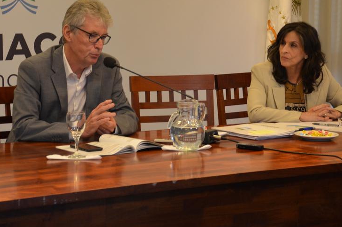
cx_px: 156
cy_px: 74
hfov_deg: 17.4
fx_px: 1119
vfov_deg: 11.6
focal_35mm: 118
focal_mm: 56
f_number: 4.8
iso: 1000
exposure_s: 1/60
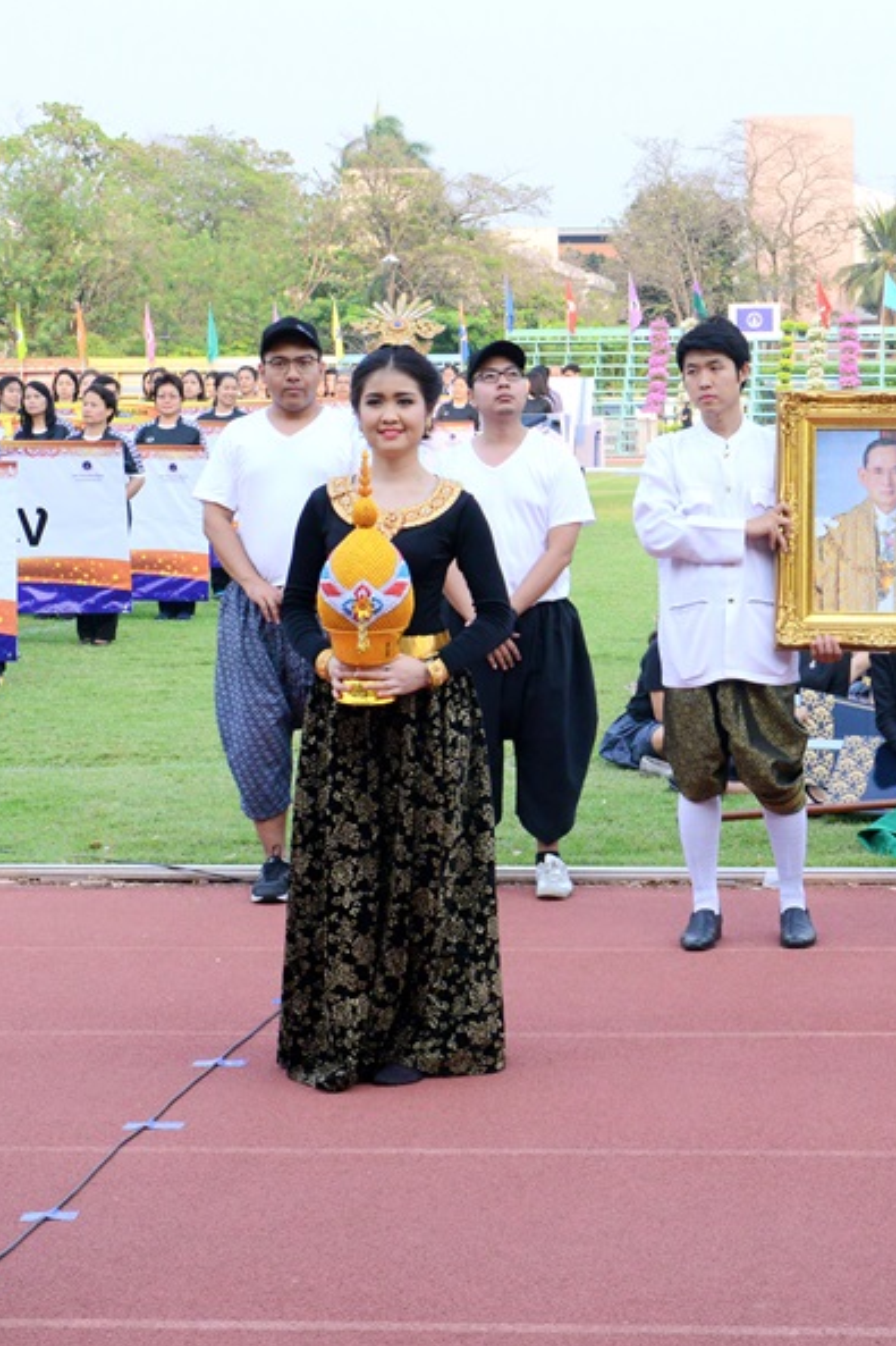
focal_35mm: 85
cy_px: 573
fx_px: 3175
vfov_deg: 23.9
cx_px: 758
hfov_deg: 15.9
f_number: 11
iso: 1000
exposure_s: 1/320
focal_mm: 42
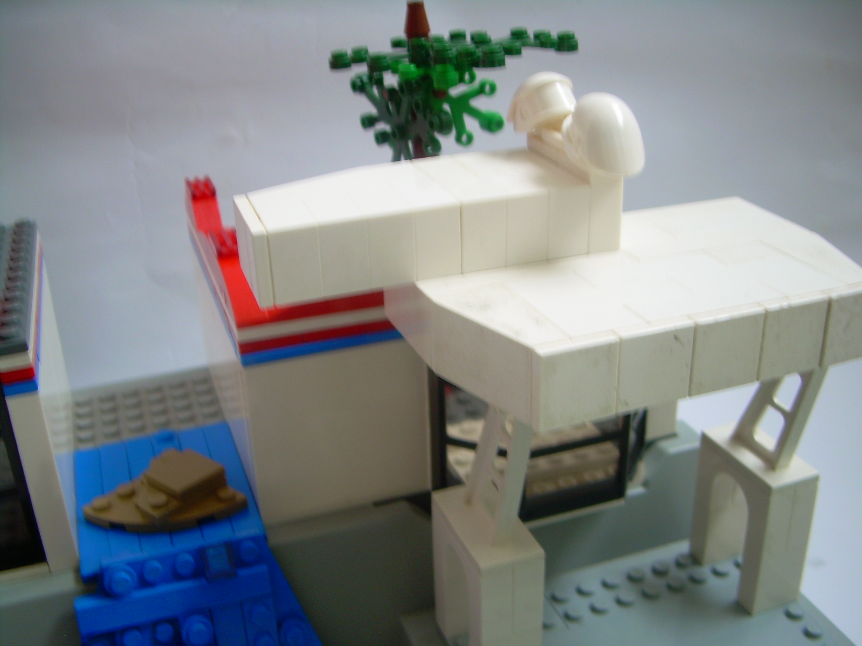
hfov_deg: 49.0
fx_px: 946
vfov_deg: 37.7
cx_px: 431
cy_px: 323
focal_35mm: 38
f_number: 2.8
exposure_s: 1/5.2
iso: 50
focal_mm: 6.3
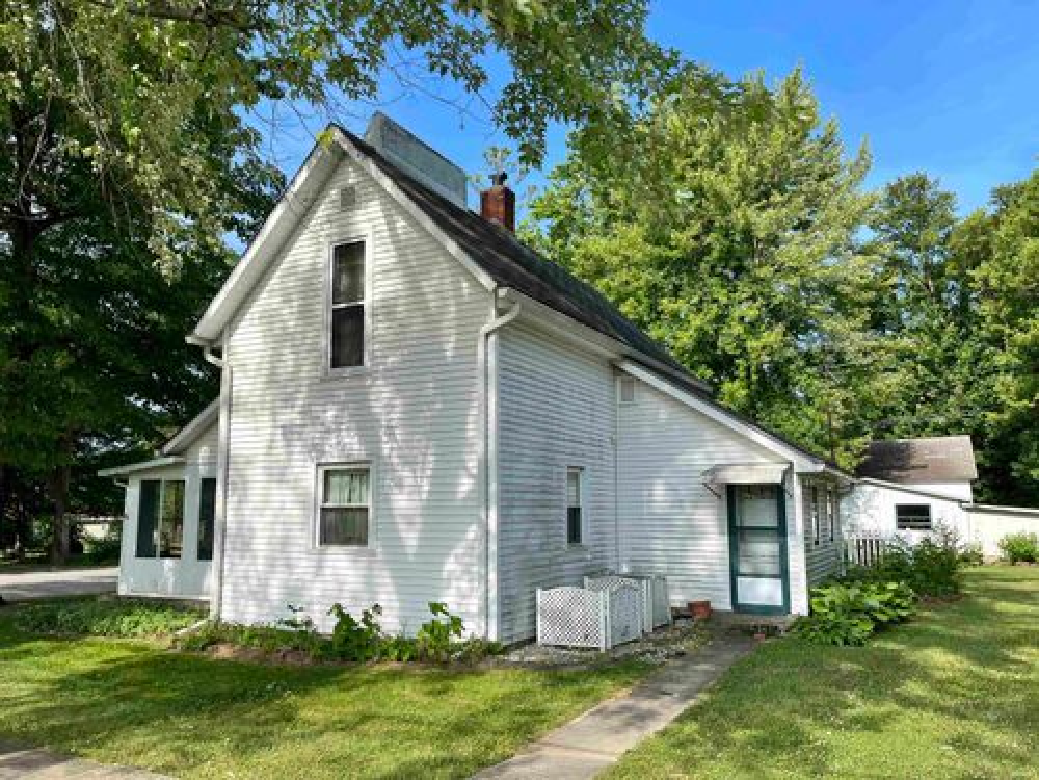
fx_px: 780
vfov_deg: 53.1
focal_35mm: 26
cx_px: 520
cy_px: 390
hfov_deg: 67.3
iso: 50
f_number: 1.6
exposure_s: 1/2179
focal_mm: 5.1
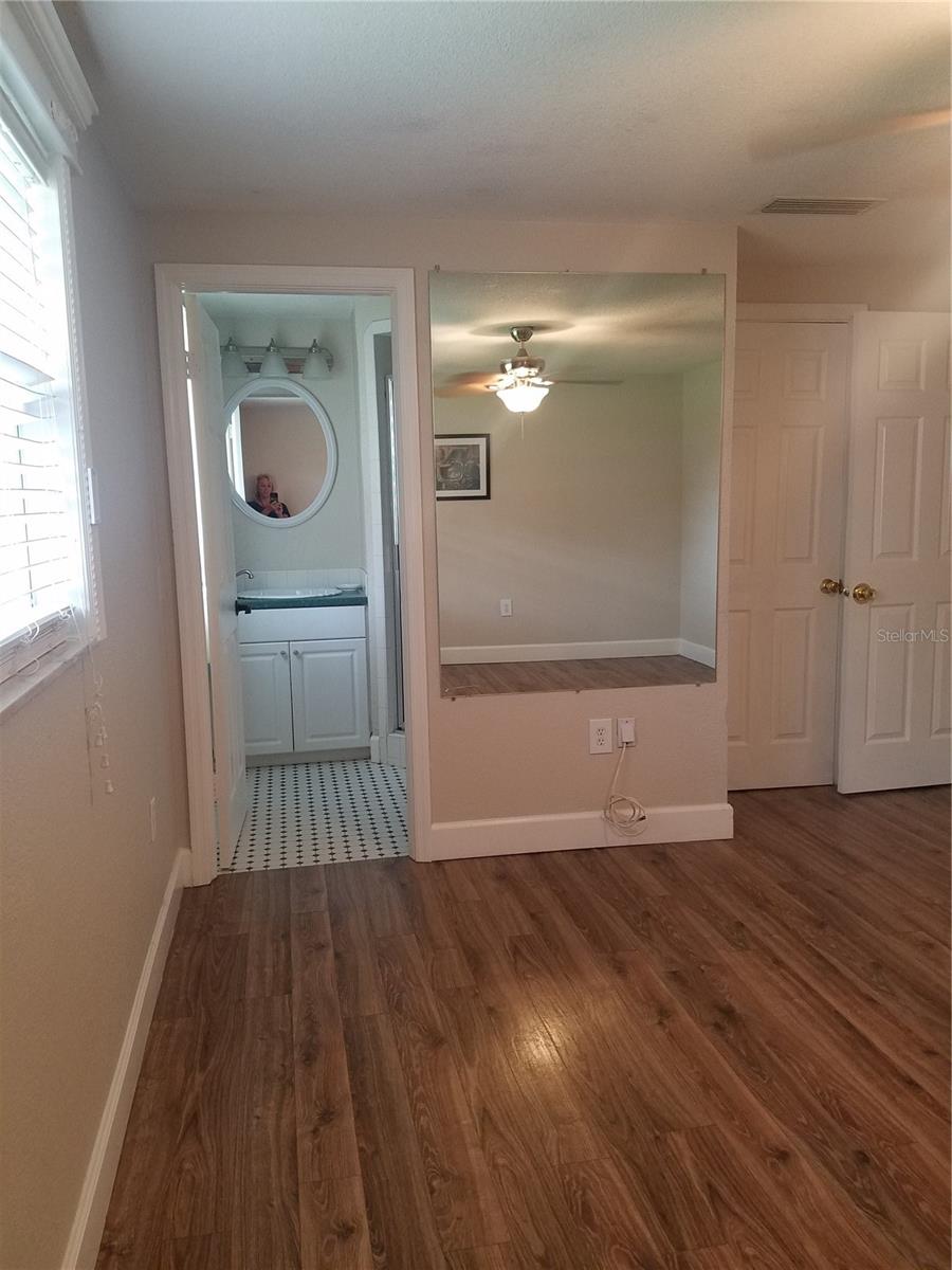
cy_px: 635
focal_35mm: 26
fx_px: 953
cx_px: 476
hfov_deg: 53.1
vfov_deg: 67.3
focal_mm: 4.2
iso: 160
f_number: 1.7
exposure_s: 1/30
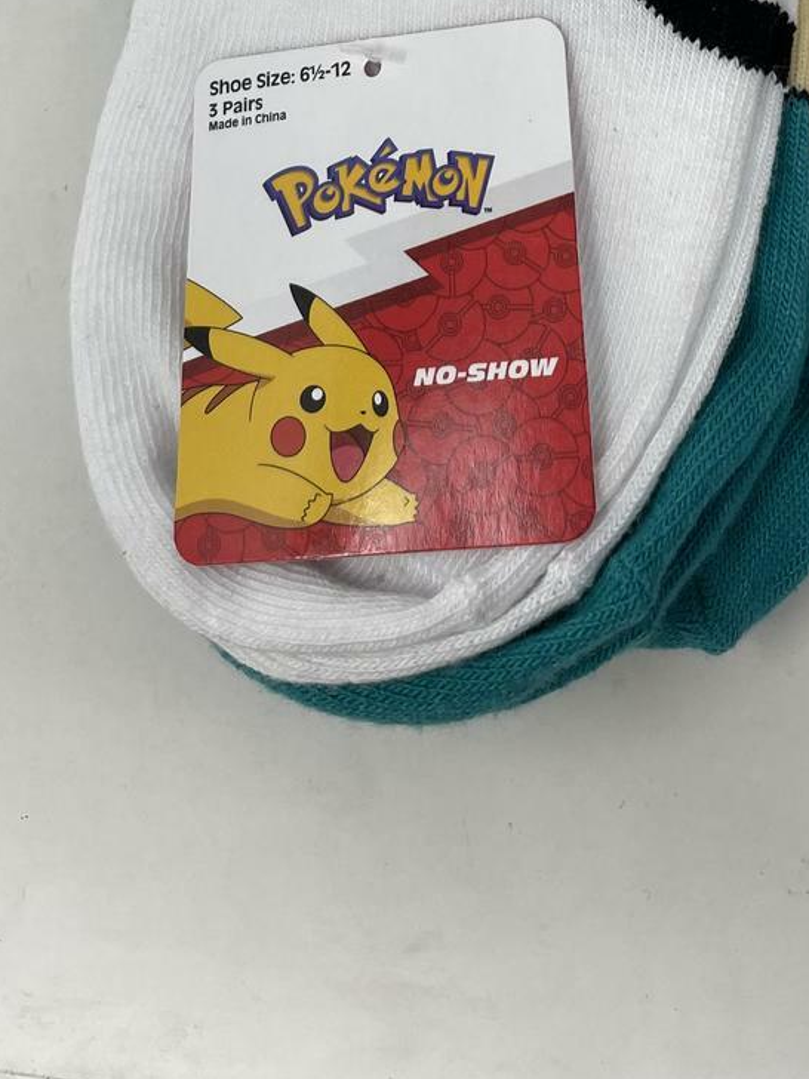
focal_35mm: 60
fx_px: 1870
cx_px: 501
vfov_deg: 28.7
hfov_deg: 24.4
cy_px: -150
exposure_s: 1/210
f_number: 1.6
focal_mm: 4.2
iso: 32
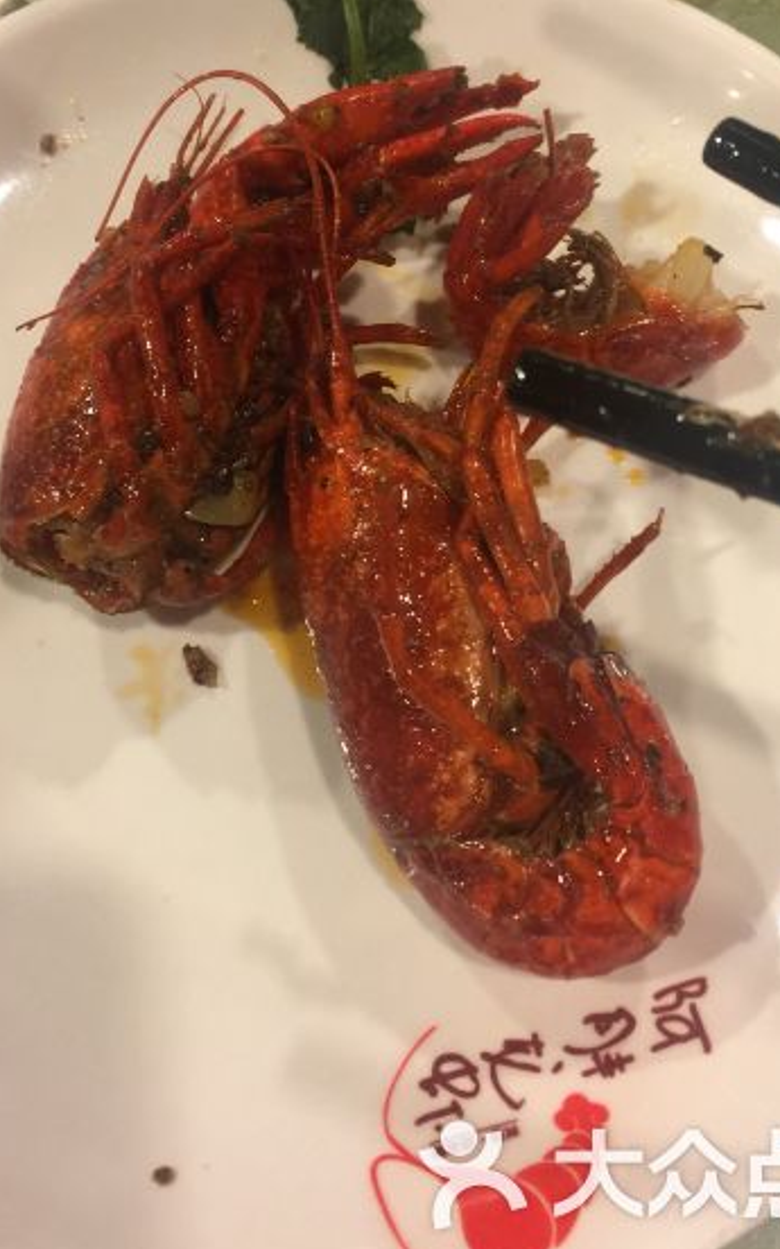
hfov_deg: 32.8
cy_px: 500
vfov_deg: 50.1
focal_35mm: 39
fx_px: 1326
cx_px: 392
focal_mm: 4.15
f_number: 2.2
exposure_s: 1/17
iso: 64
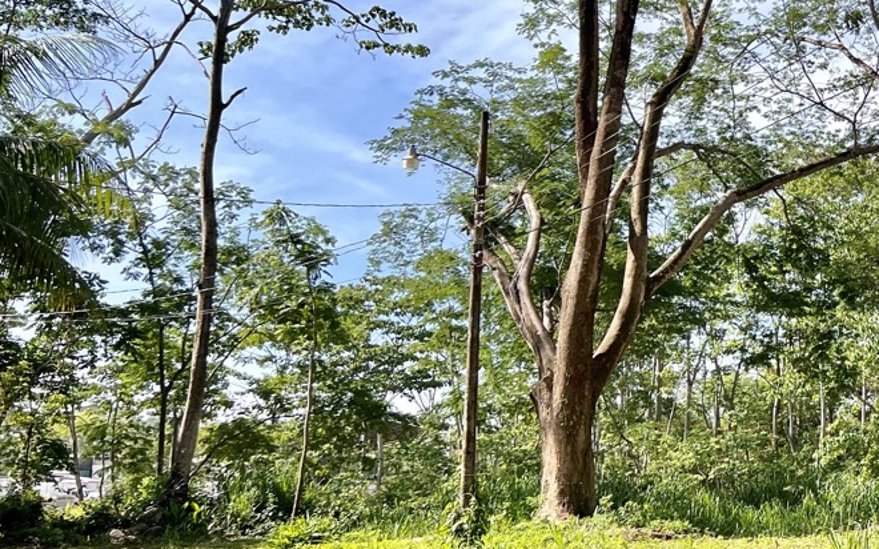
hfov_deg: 30.1
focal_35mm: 61
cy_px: 110
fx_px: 1461
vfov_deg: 21.0
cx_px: 963
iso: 50
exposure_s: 1/1029
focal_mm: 5.7
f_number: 1.5
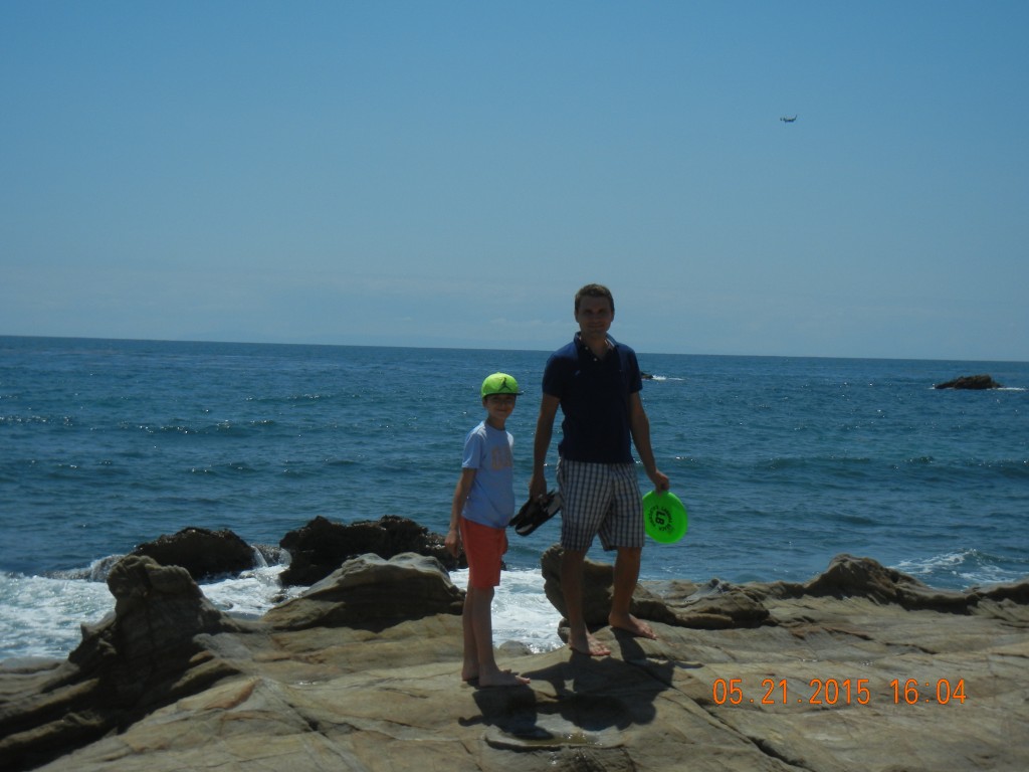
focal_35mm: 68
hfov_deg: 28.6
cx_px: 514
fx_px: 2021
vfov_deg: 21.6
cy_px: 386
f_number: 8.2
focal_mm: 12.2
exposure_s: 1/871
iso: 160
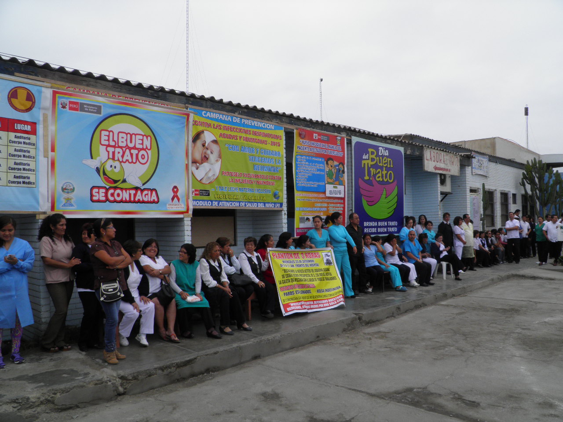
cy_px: 211
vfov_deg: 49.7
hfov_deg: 63.4
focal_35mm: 28
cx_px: 282
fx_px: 455
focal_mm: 4.9
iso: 50
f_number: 5.7
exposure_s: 1/320
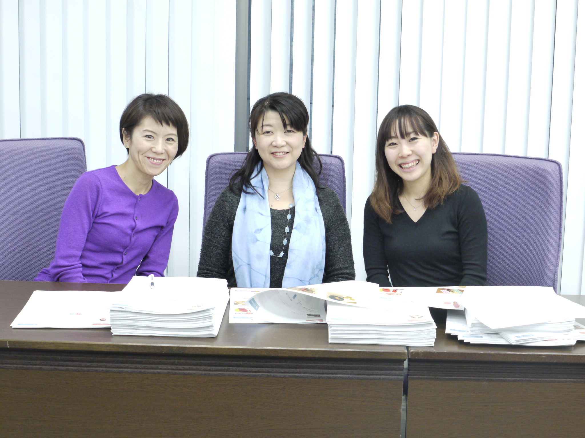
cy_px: 219
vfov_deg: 21.6
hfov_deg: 28.6
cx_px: 292
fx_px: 1149
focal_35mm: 68
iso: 800
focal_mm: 34
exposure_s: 1/30
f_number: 5.5
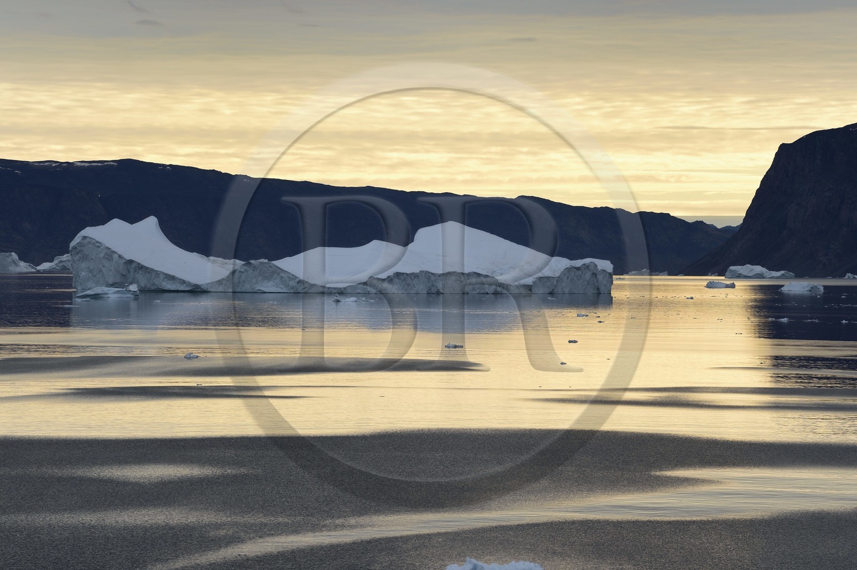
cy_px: 285
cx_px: 428
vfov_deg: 6.9
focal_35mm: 200
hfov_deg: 10.3
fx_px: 4757
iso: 200
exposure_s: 1/320
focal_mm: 200
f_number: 10
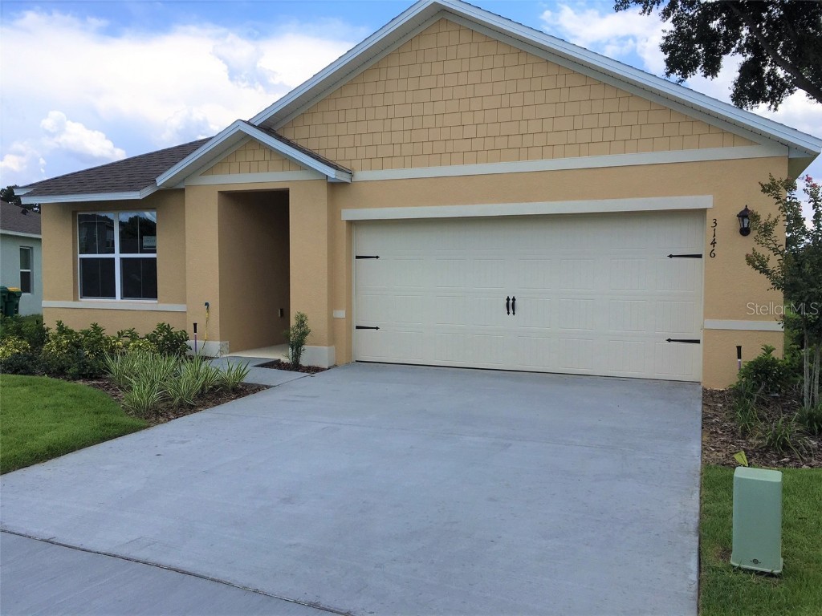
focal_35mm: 29
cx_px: 411
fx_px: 689
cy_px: 308
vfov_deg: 48.2
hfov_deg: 61.7
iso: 25
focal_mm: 4.15
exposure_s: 1/1603
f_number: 2.2
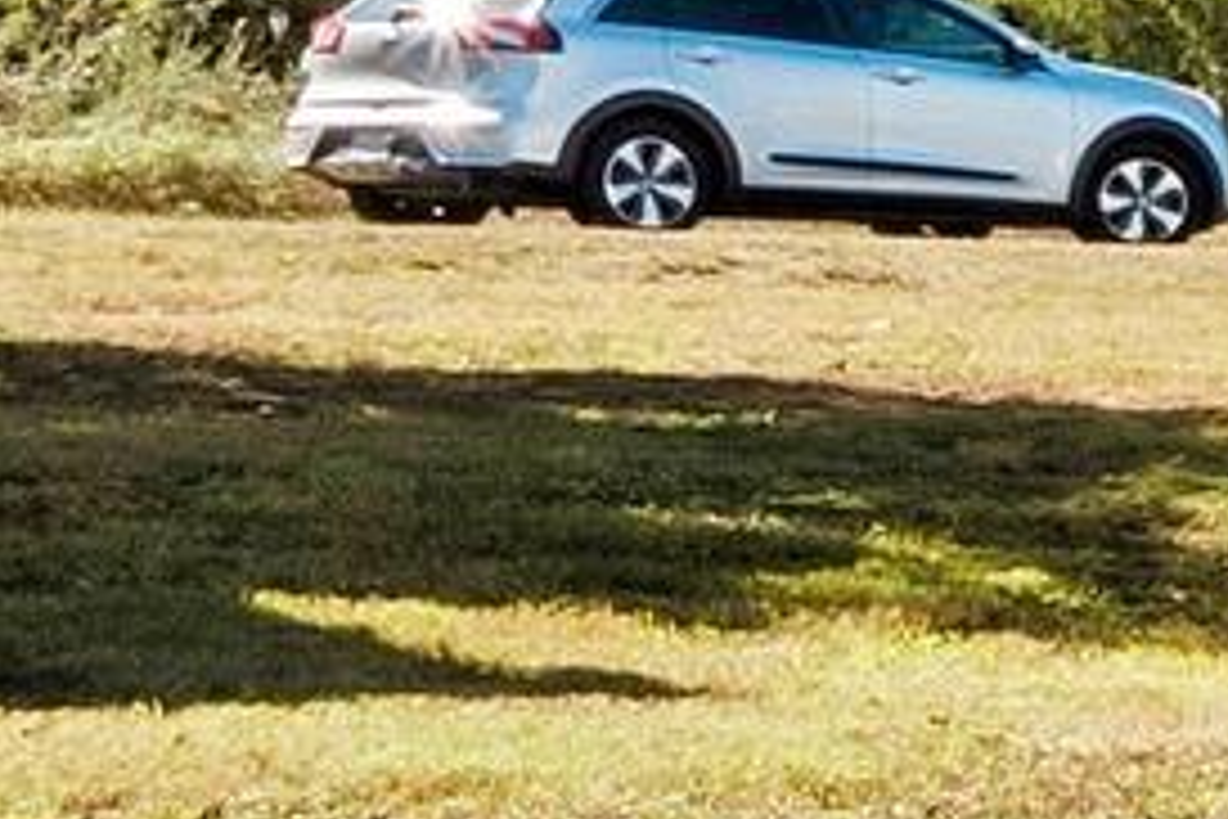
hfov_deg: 9.0
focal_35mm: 120
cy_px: -164
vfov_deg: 11.2
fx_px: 4093
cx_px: 4525
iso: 200
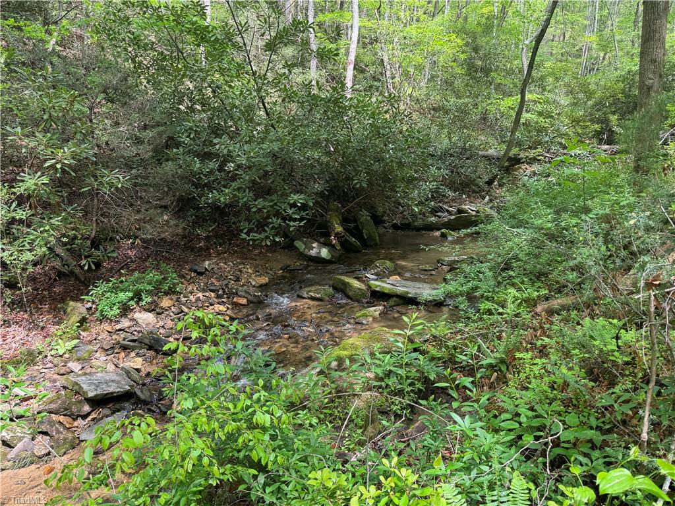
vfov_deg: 56.8
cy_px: 253
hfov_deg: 71.6
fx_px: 468
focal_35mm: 24
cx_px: 338
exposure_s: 1/171
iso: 64
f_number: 1.78
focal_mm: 6.76
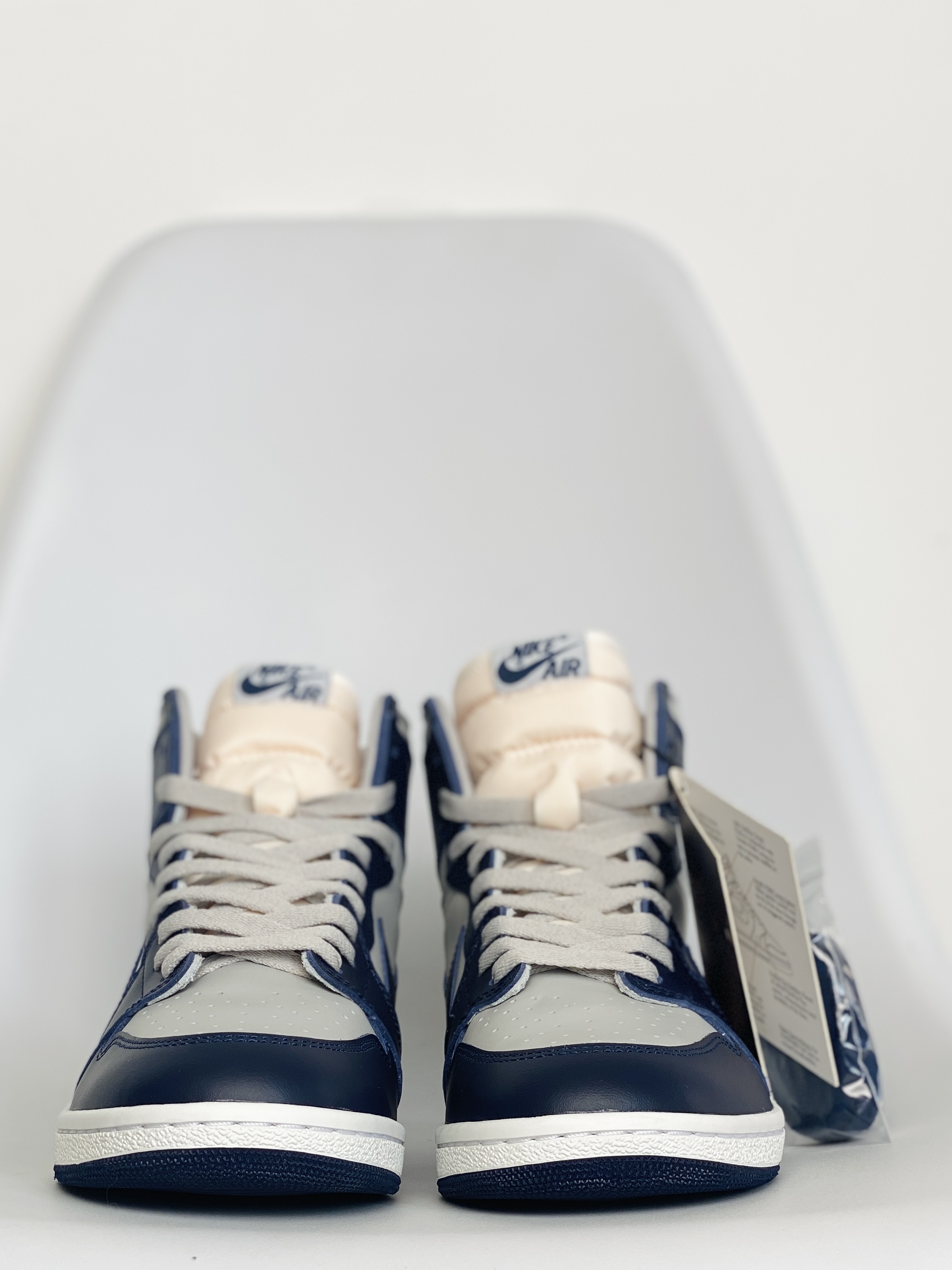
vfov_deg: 28.4
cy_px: 806
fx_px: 2494
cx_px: 399
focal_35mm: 68
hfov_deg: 21.6
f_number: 2
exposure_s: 1/104
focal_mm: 6
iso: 20
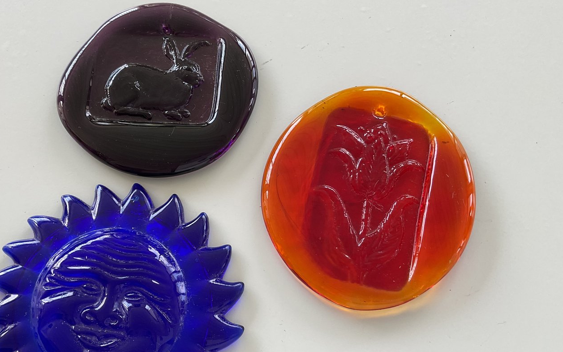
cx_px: 229
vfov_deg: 34.2
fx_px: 568
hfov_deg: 52.4
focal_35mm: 37
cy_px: 224
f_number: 1.8
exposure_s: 1/120
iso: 32
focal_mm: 3
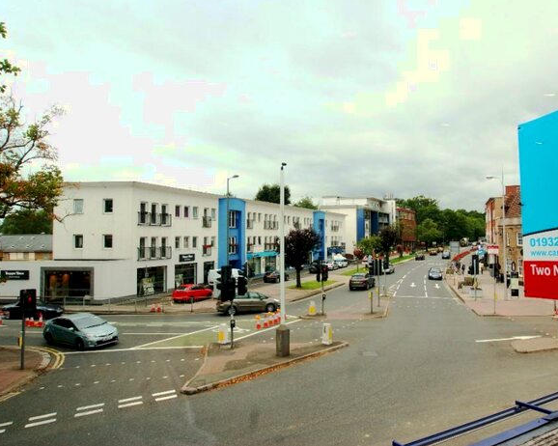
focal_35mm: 26
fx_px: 422
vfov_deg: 55.7
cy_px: 222
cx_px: 333
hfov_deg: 66.3
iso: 100
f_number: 8
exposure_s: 1/50
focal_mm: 15
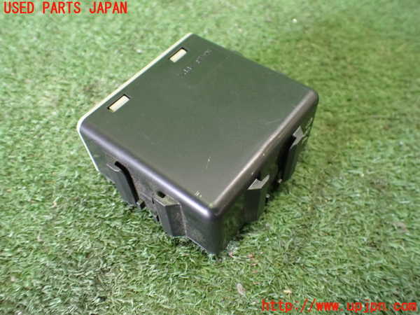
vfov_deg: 46.8
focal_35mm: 30
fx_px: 364
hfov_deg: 60.0
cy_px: 158
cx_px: 210
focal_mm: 5.4
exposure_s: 1/40
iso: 800
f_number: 2.3
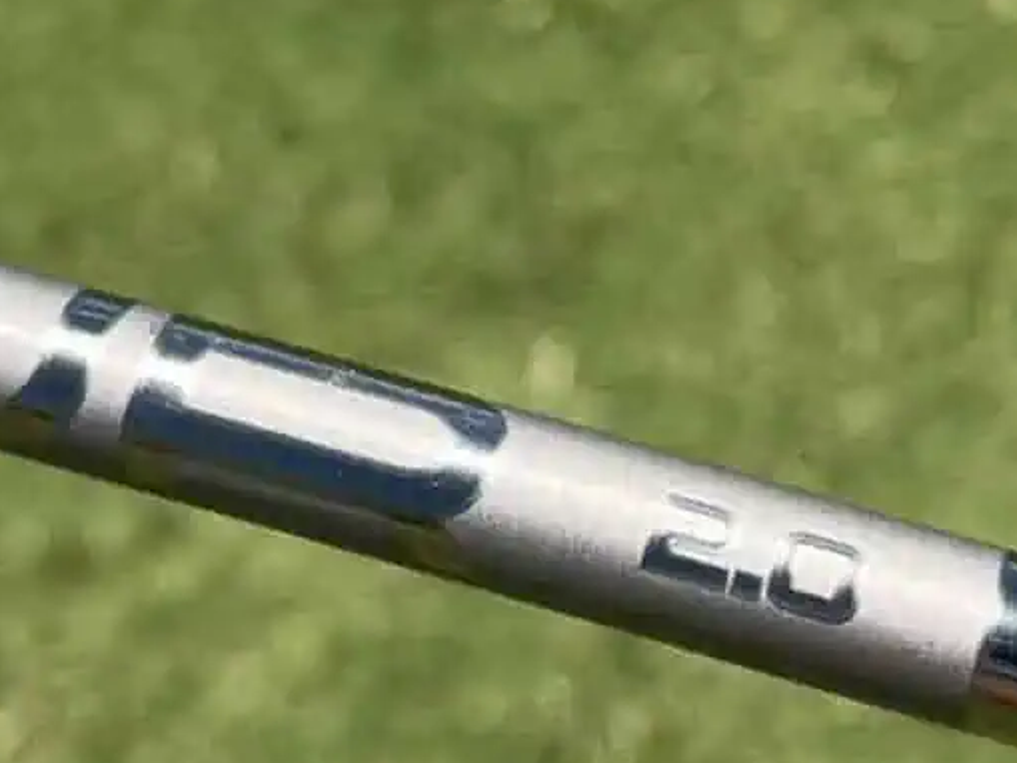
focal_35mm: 98
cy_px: 210
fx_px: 2880
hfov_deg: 20.0
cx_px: 470
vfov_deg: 15.0
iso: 50
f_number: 1.5
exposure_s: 1/2915
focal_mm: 5.7
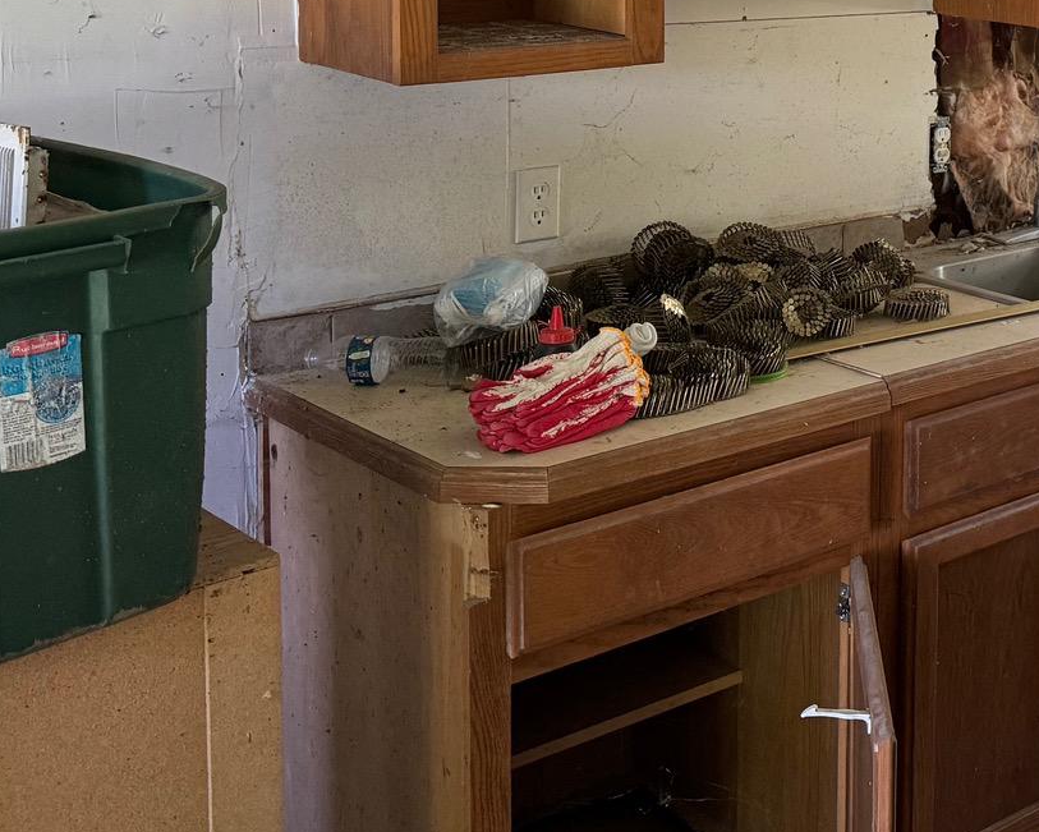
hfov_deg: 28.4
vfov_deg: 24.7
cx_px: 1197
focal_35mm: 59
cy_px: 22
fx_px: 1815
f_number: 1.78
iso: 200
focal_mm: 6.76
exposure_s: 1/76
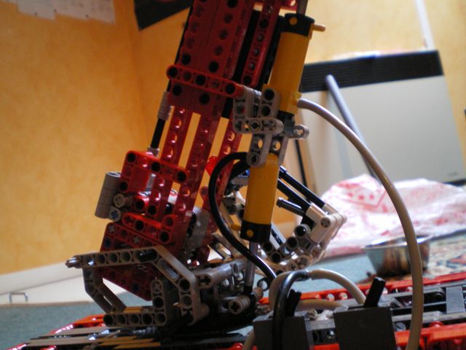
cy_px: 175
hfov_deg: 49.0
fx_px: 512
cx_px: 233
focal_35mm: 38
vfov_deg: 37.7
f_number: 3.1
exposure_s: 1/10
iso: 400
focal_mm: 6.3
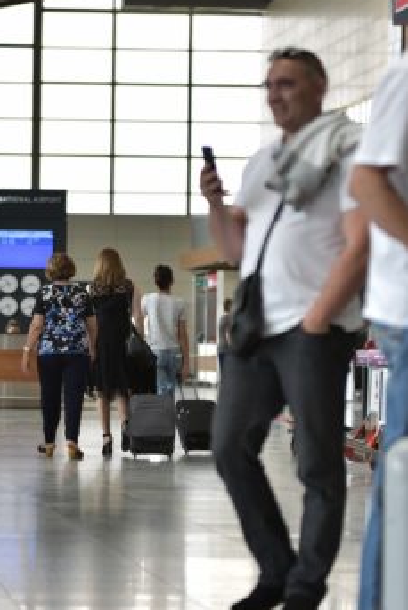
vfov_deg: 10.1
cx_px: 11
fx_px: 3447
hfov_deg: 6.8
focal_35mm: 203
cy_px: 357
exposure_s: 1/250
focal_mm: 100
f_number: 2.8
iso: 320
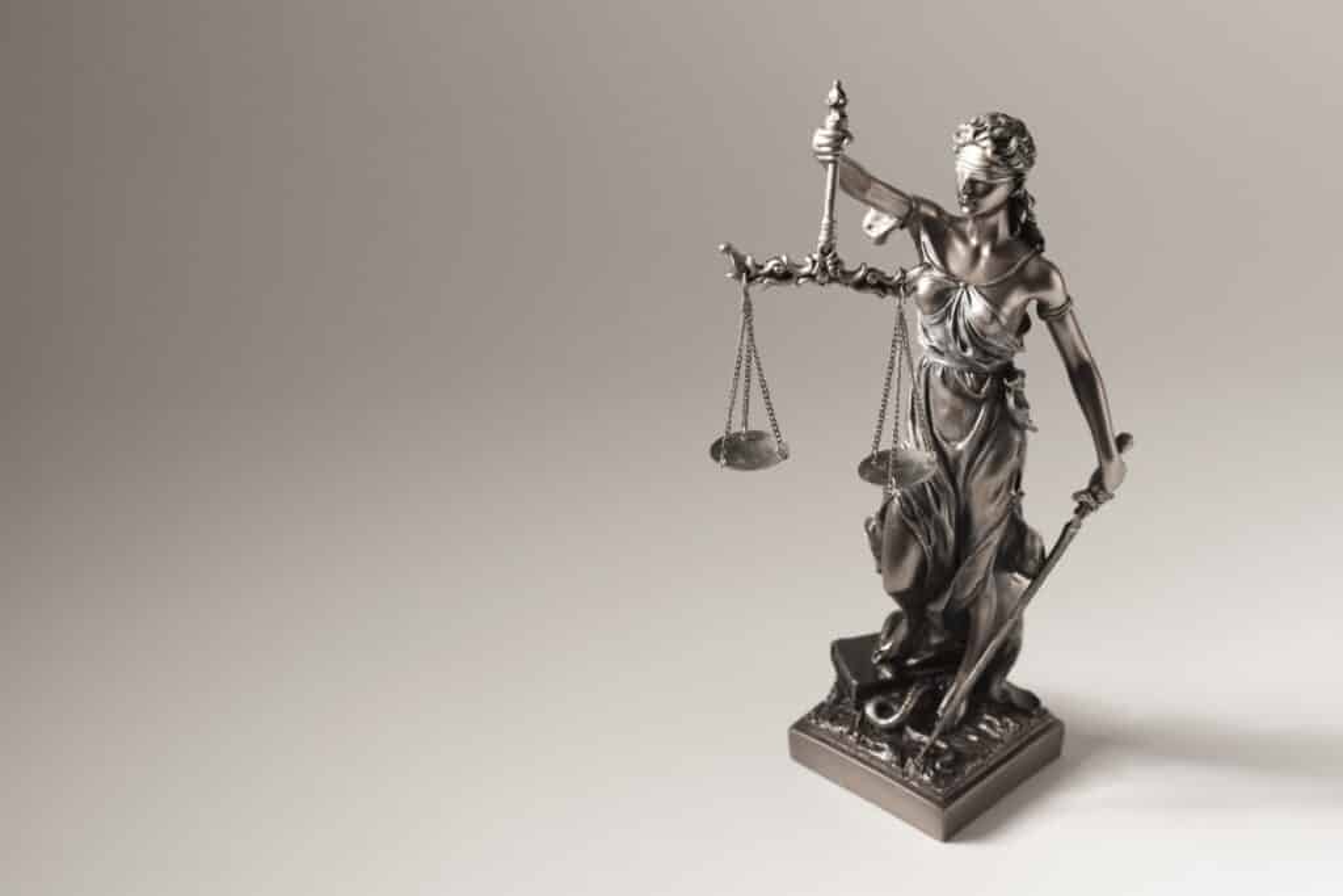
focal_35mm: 52
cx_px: 672
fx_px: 1940
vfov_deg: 26.0
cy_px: 448
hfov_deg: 38.2
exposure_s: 1/125
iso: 100
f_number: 9
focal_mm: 52
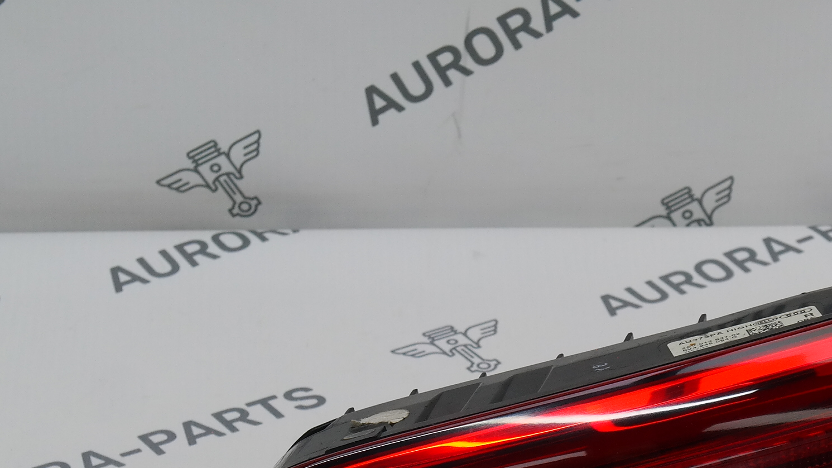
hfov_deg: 14.0
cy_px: 476
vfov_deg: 7.9
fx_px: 3375
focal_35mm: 153
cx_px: 630
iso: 400
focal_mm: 37
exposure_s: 1/60
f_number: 7.1
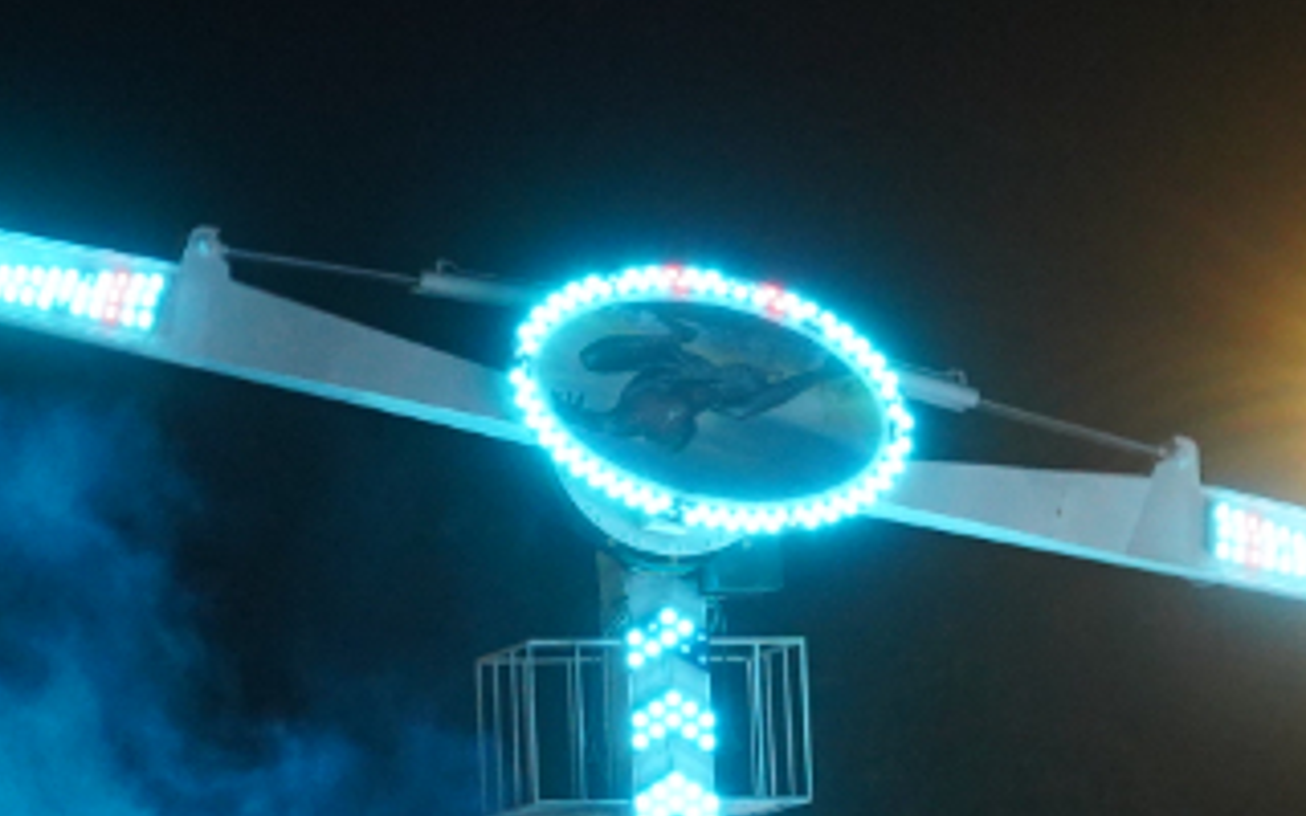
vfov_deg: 4.2
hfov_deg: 6.7
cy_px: 916
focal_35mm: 311
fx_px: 11069
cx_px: 384
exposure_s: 1/100
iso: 4000
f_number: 4
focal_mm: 75
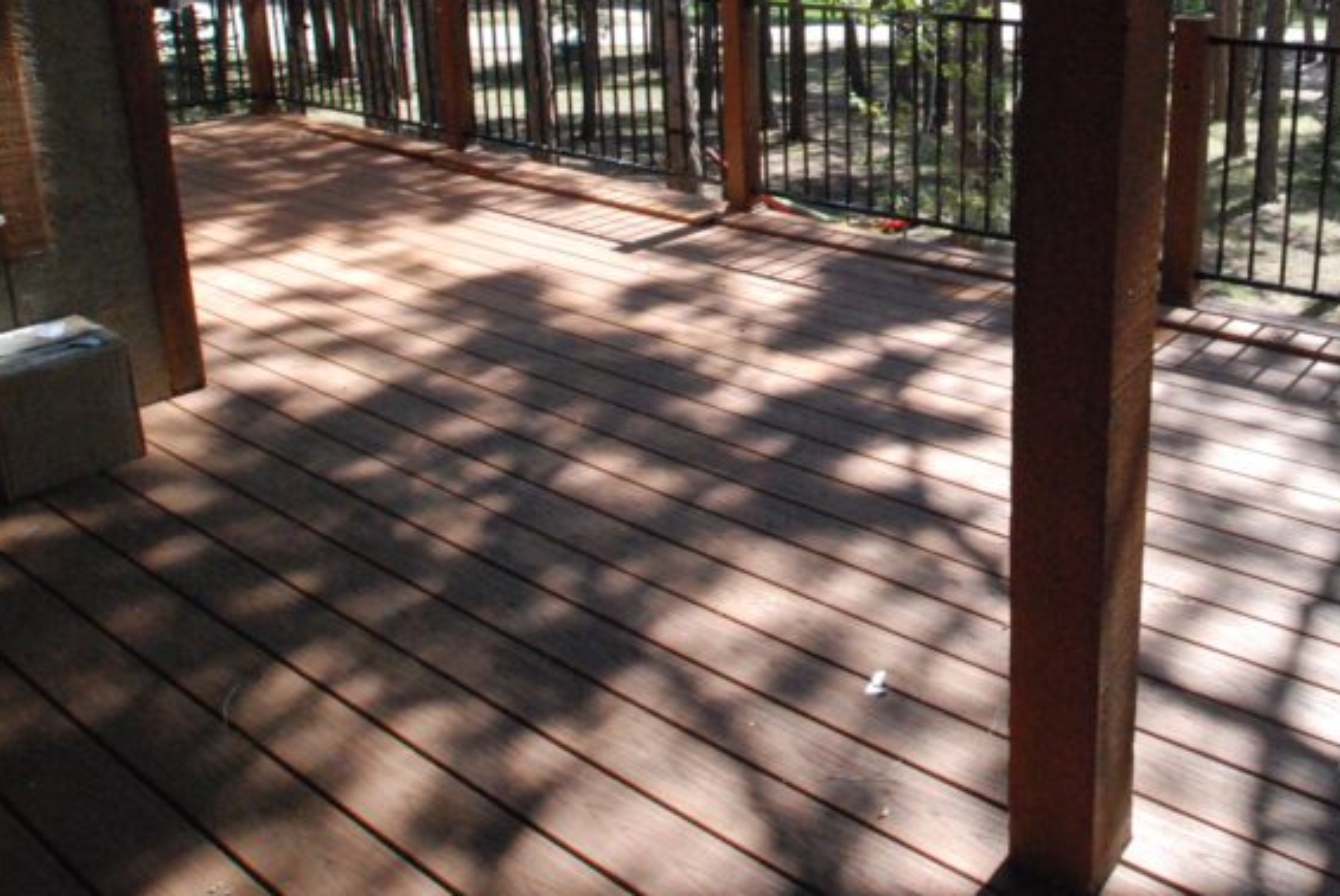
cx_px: 953
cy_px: 134
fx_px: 1114
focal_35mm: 30
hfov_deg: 59.7
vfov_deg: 41.2
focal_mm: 11
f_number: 11
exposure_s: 1/400
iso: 2000
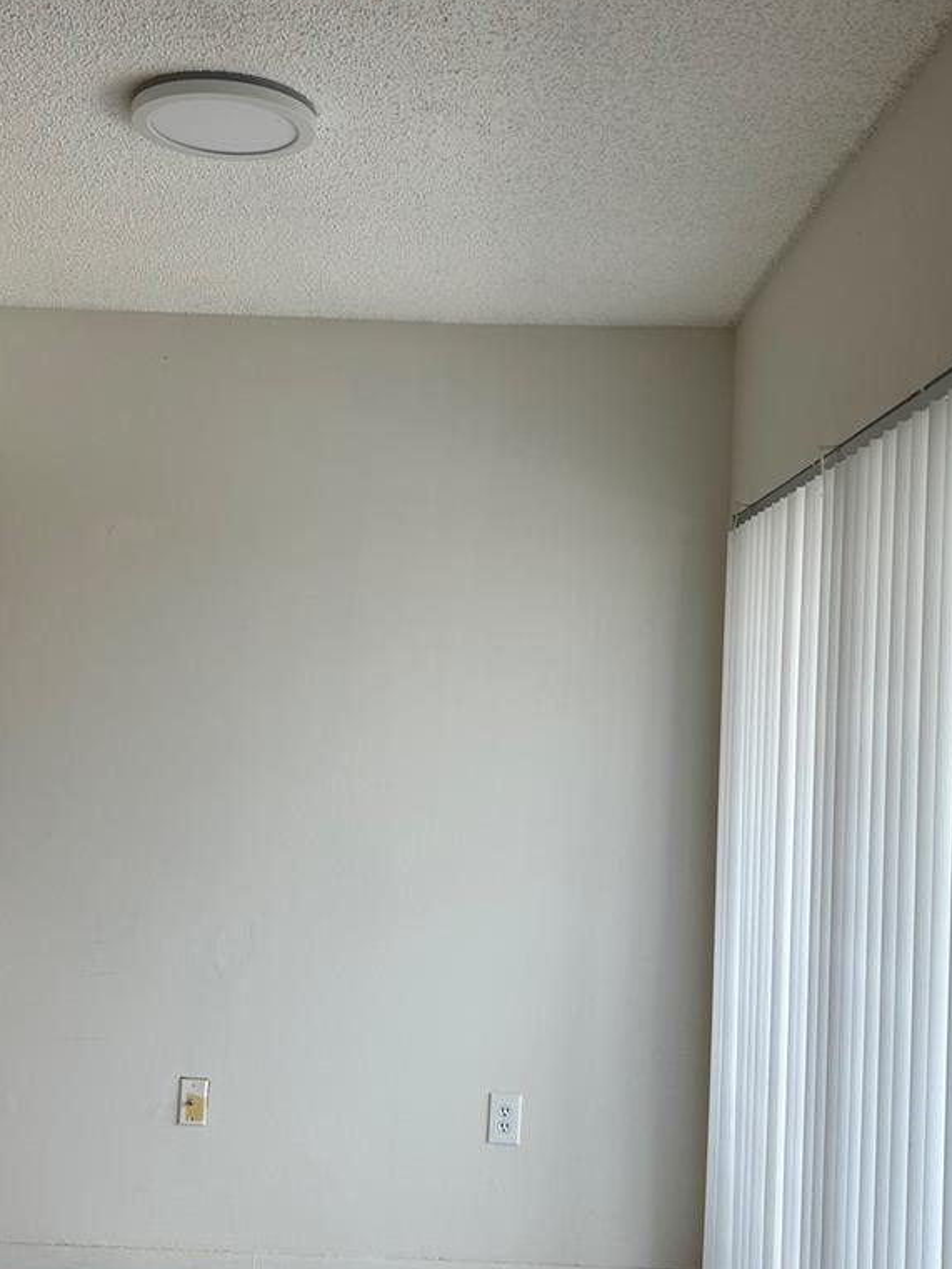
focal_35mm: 41
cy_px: 632
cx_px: 428
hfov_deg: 35.1
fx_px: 1503
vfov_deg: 45.8
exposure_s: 1/439
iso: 50
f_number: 1.5
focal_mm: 5.7
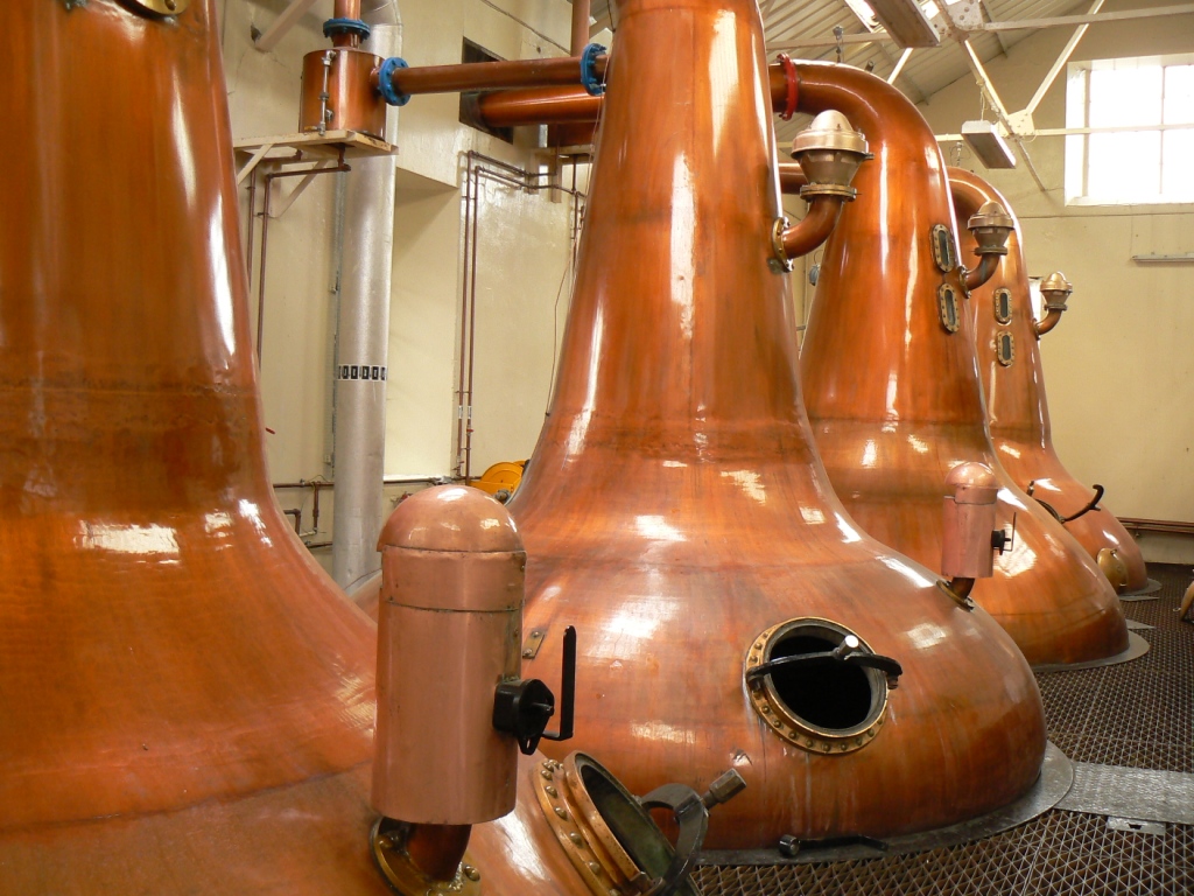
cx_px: 597
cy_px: 448
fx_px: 1242
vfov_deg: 39.7
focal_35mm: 36
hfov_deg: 51.4
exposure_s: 1/30
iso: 125
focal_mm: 6
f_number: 2.8
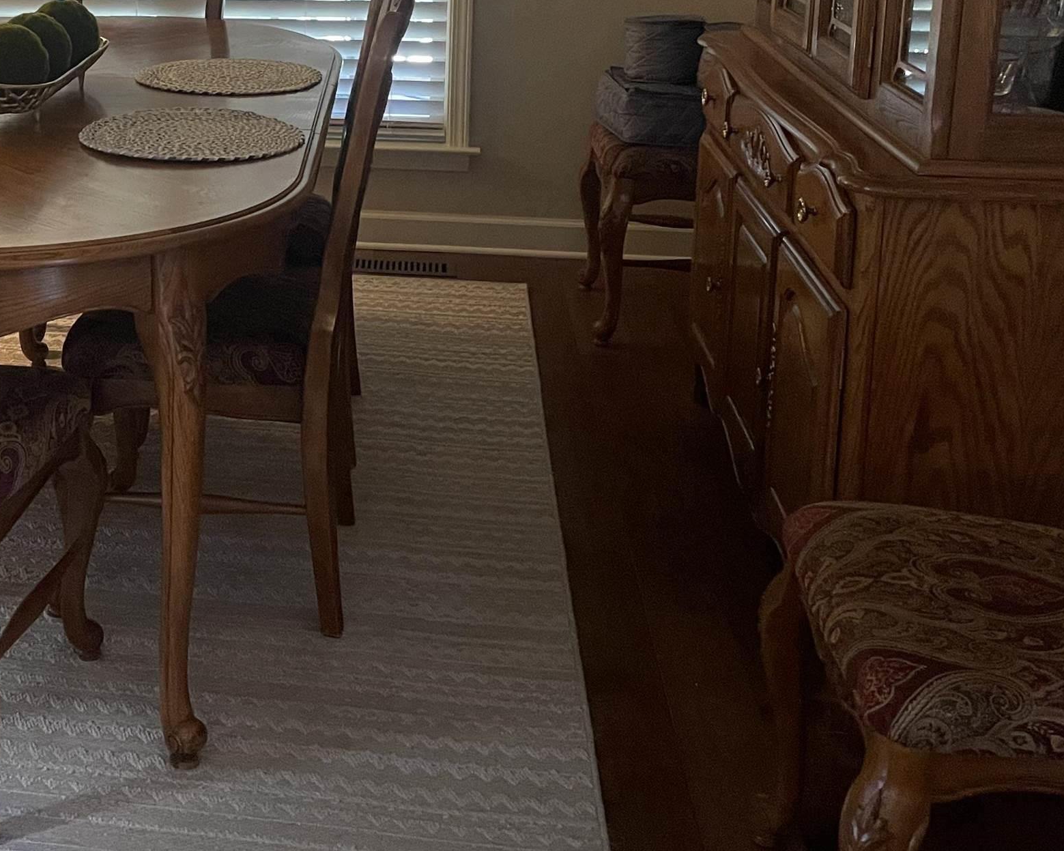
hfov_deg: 35.4
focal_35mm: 50
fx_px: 1574
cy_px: 114
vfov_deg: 29.2
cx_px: 132
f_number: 1.6
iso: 400
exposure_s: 1/40
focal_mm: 4.2
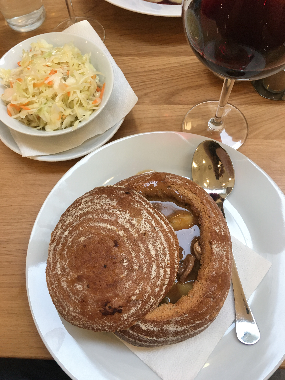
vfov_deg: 61.7
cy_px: 190
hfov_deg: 48.2
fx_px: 318
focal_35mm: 29
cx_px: 142
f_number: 2.2
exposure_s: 1/35
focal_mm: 4.15
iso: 100
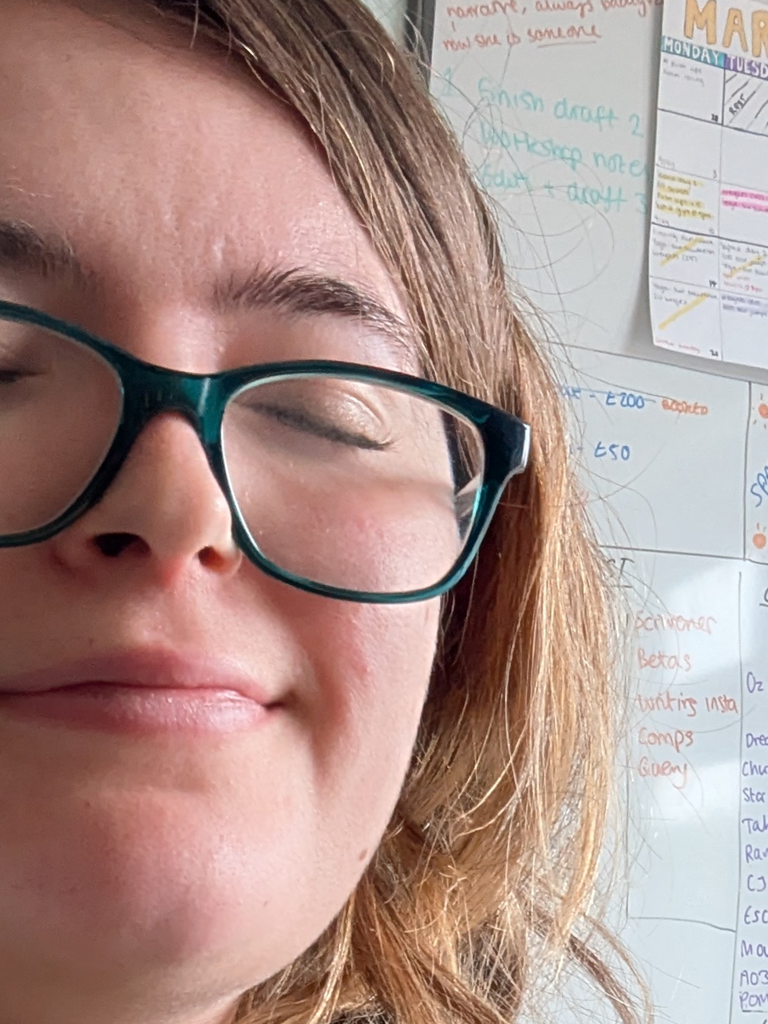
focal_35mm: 66
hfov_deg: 22.2
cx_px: 374
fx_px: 1953
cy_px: 1158
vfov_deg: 26.7
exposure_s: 1/50
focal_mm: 2.74
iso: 121
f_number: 2.2
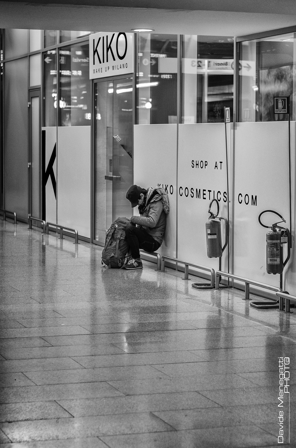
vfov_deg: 27.0
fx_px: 929
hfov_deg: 18.1
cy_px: 224
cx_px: 148
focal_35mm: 75
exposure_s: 1/80
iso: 640
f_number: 2.8
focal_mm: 50
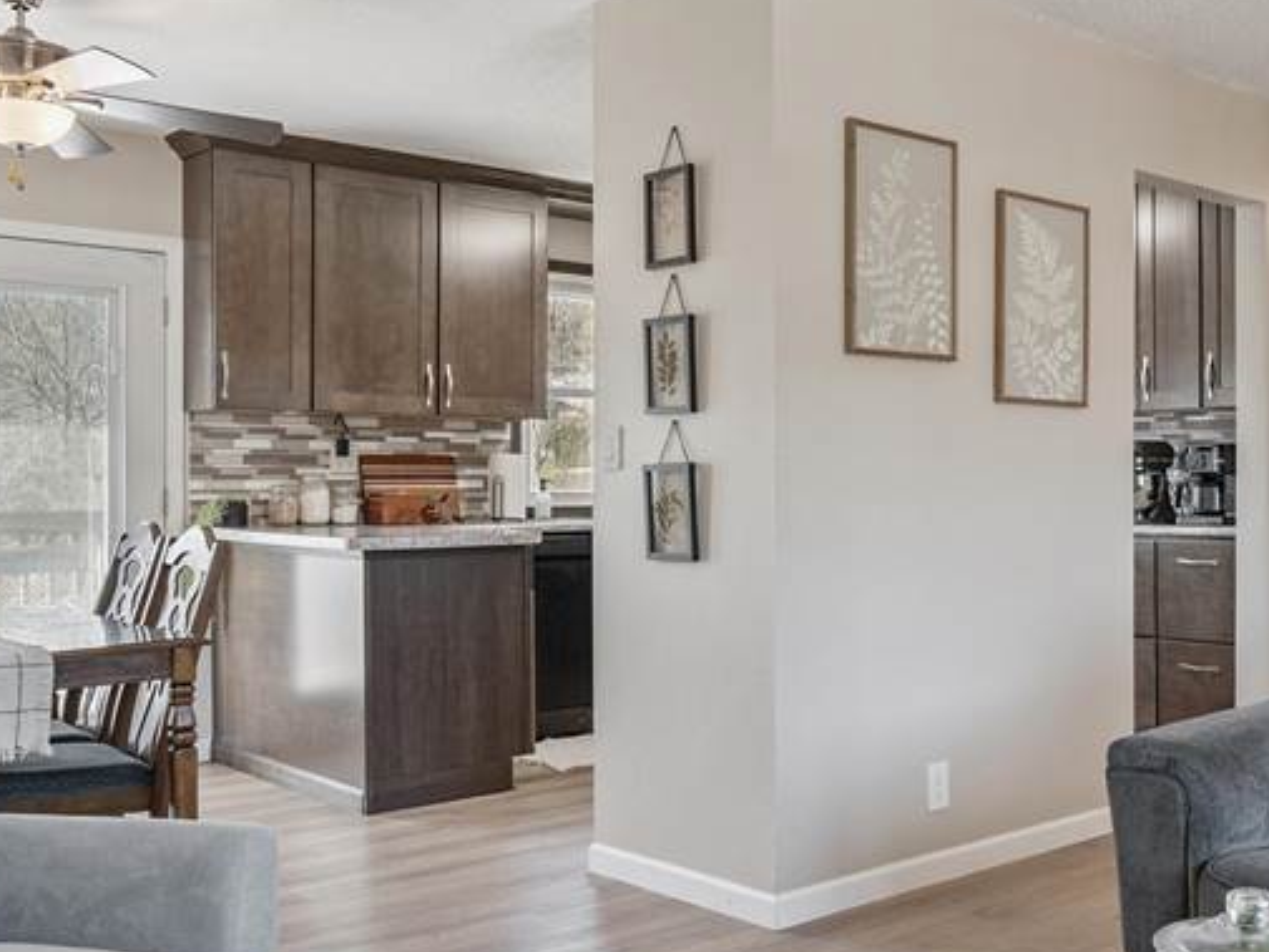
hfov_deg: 46.7
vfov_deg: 36.8
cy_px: 531
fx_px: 1430
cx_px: 892
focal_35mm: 39
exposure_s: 1/15
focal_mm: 16
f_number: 8
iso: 400
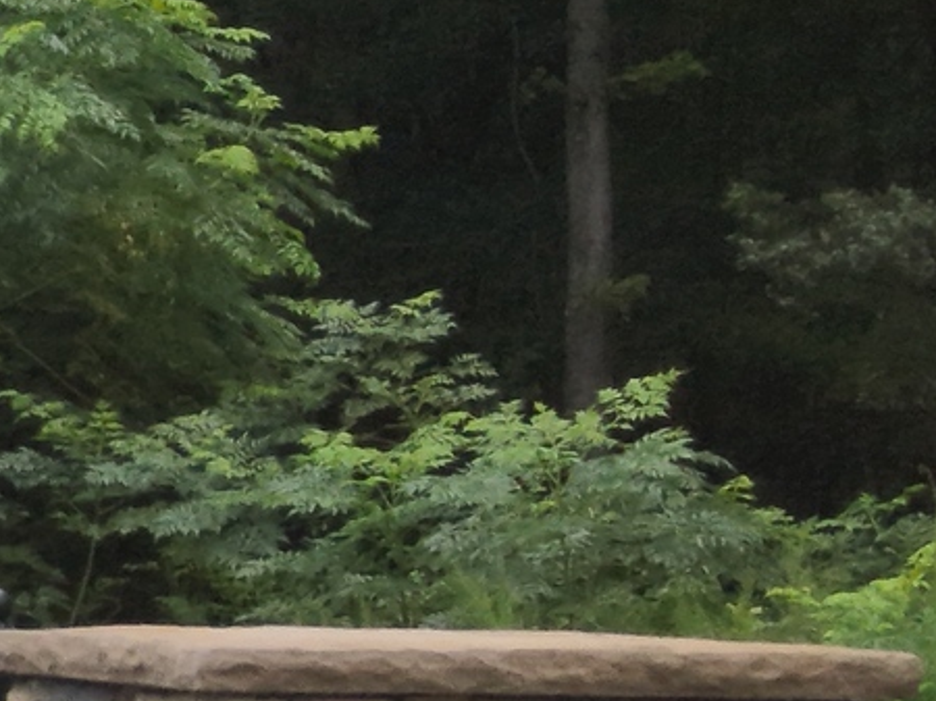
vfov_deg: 9.0
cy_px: 670
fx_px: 4432
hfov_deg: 8.8
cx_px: -2238
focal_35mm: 164
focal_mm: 4.4
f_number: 2.8
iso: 110
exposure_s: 1/250
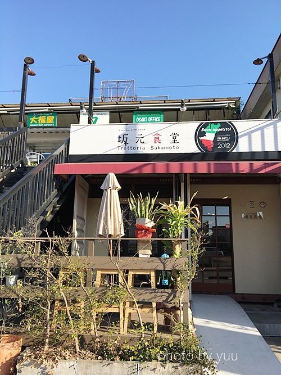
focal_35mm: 29
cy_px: 188
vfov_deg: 61.7
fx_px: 314
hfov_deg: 48.2
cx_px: 140
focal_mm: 4.15
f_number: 2.2
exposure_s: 1/905
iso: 25
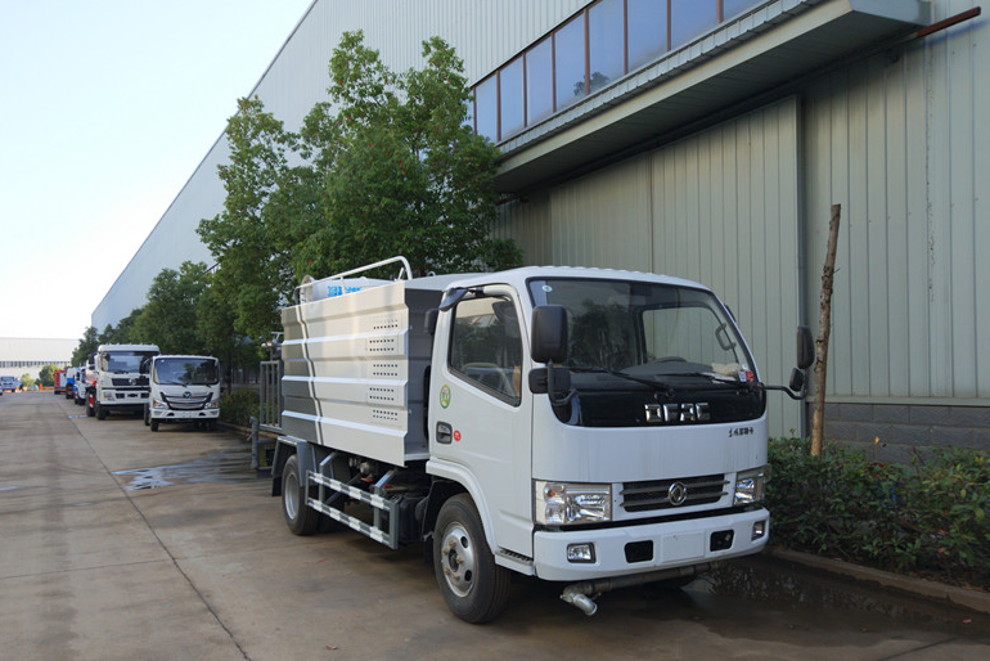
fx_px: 743
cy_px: 382
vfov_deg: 47.8
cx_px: 510
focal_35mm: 27
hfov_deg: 67.3
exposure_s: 1/571
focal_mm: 4.28
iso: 243
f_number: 1.7
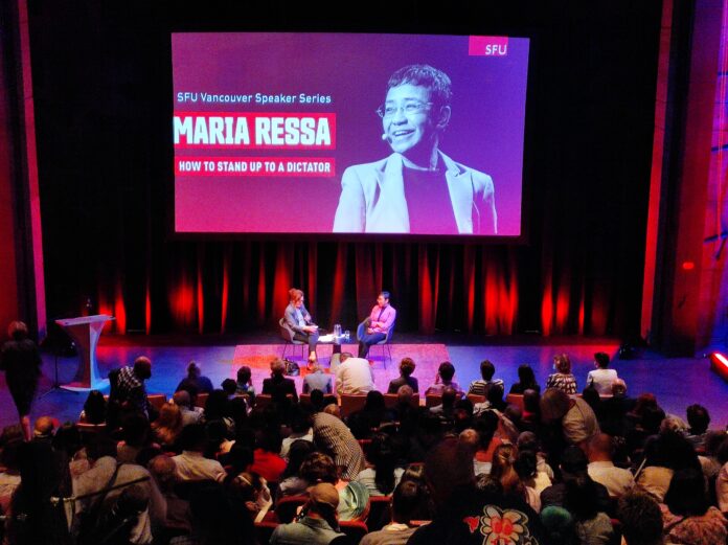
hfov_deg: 91.1
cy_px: 272
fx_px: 357
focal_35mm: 17
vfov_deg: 74.7
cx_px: 364
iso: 534
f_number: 1.79
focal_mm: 4.74
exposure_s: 1/30
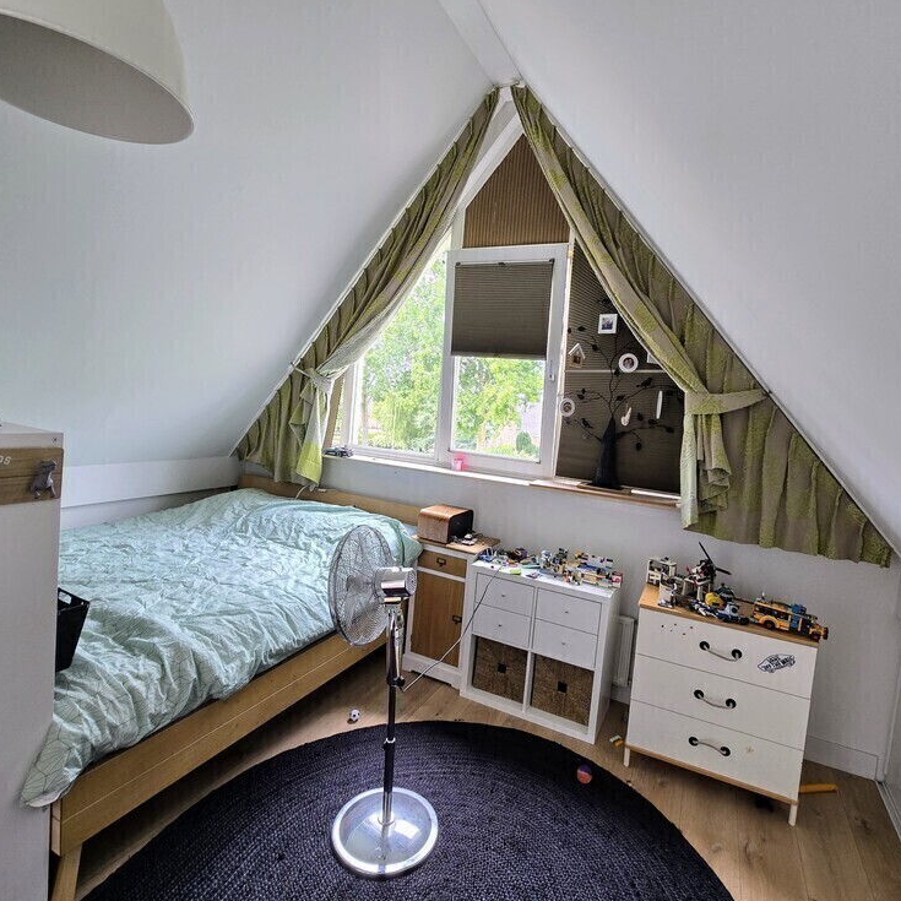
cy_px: 438
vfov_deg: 87.4
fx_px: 471
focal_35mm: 16
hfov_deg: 87.4
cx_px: 473
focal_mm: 2.2
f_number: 2.2
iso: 64
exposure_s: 1/50
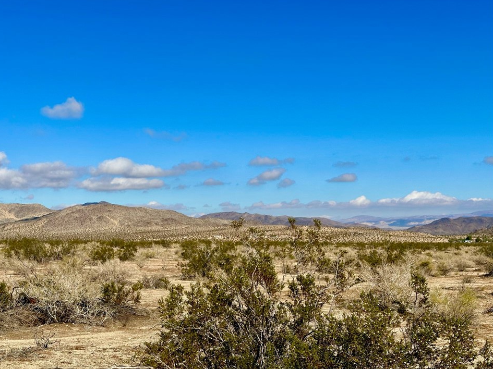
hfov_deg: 36.8
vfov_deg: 28.0
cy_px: 193
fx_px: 740
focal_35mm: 52
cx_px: 229
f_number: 1.78
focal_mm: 6.86
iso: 64
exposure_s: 1/8197
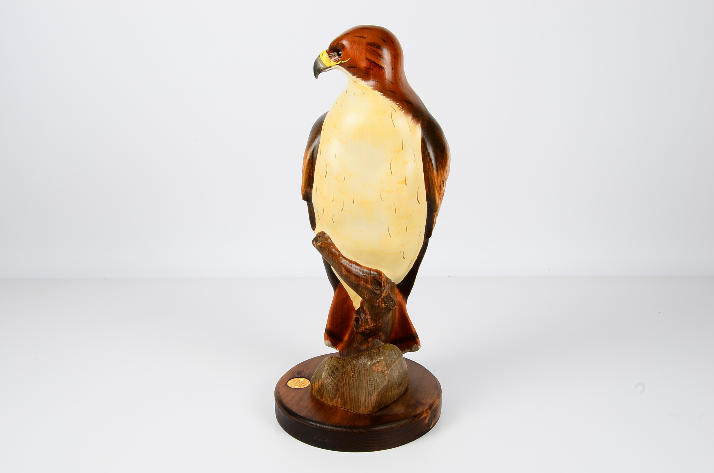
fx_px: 891
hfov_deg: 43.7
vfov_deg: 29.7
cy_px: 236
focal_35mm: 45
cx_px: 357
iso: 100
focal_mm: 30
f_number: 16
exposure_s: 1/160
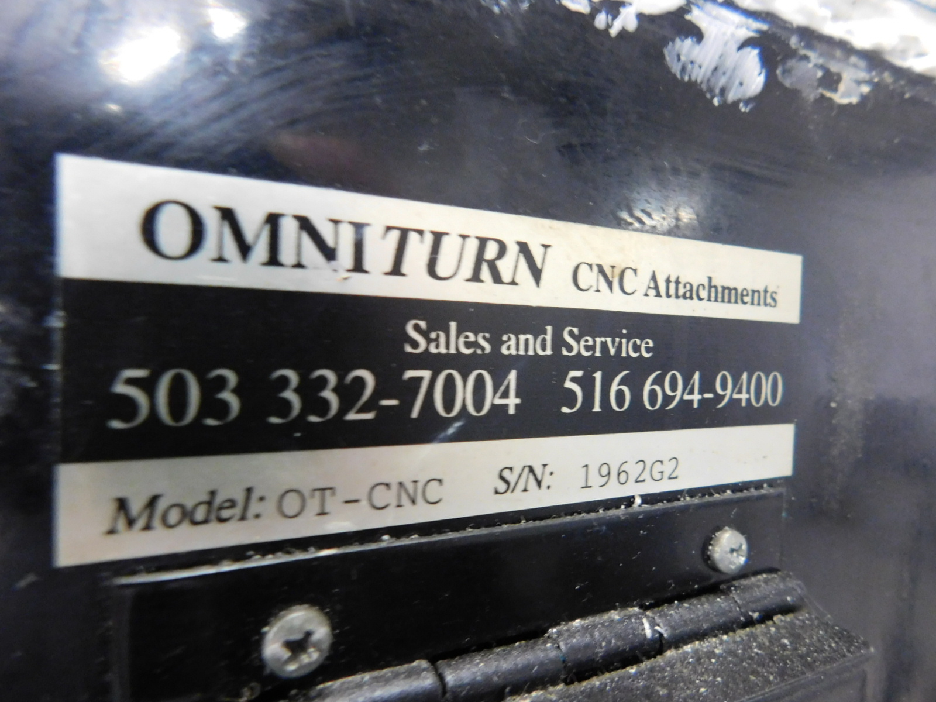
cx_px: 468
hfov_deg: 73.9
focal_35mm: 23
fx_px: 622
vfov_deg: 58.9
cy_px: 351
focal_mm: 4
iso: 560
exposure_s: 1/8
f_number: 3
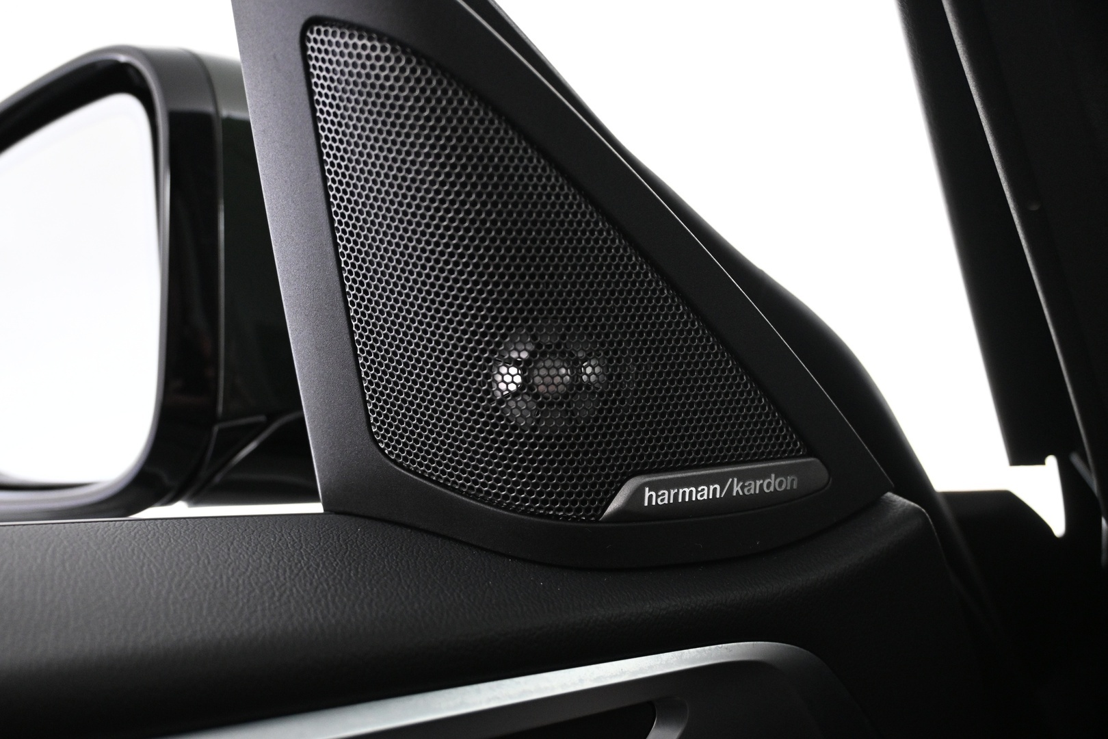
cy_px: 370
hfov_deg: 47.2
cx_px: 554
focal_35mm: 41
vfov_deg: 32.4
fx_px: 1269
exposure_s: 1/30
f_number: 4.5
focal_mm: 27.5
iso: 1600
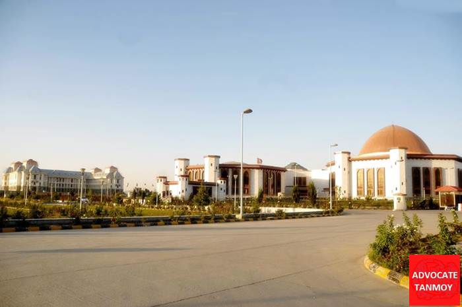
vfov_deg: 47.8
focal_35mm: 27
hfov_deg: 67.4
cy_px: 154
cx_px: 231
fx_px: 346
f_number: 6.3
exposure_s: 1/200
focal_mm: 18
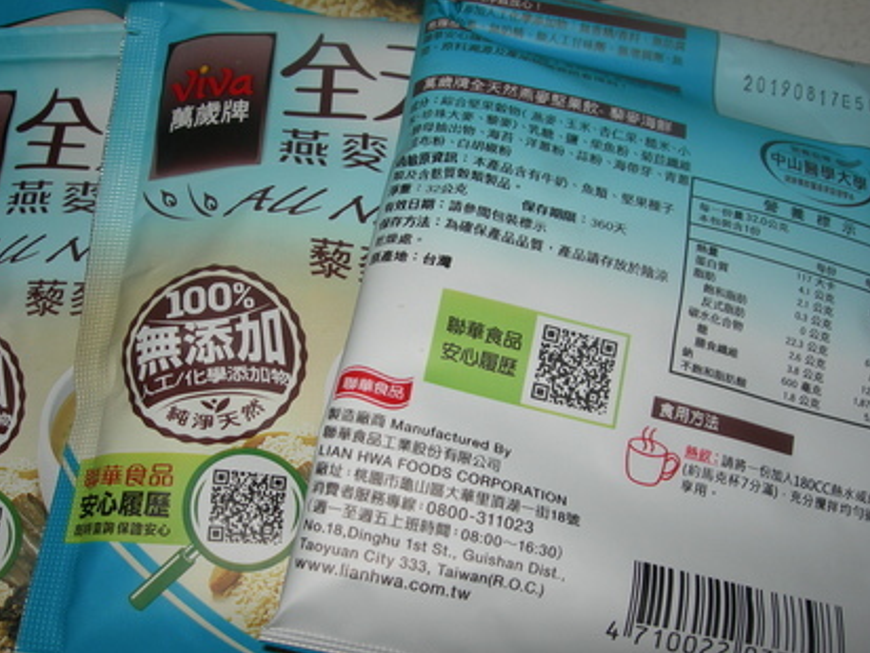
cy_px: 344
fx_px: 1156
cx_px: 392
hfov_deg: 41.2
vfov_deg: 31.5
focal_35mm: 46
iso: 50
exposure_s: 1/60.1
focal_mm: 7.8
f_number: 4.8
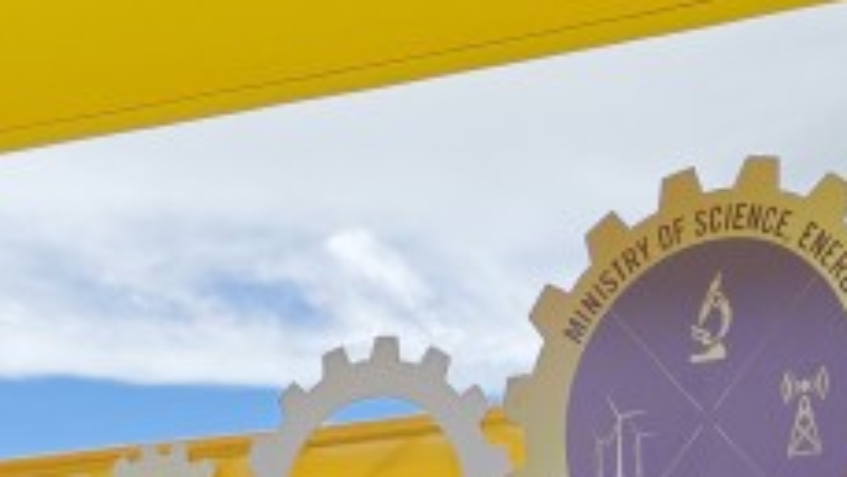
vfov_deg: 9.9
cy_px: 961
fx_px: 2561
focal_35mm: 114
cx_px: 1002
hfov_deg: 17.9
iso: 50
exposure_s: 1/1360
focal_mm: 5.84
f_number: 1.6
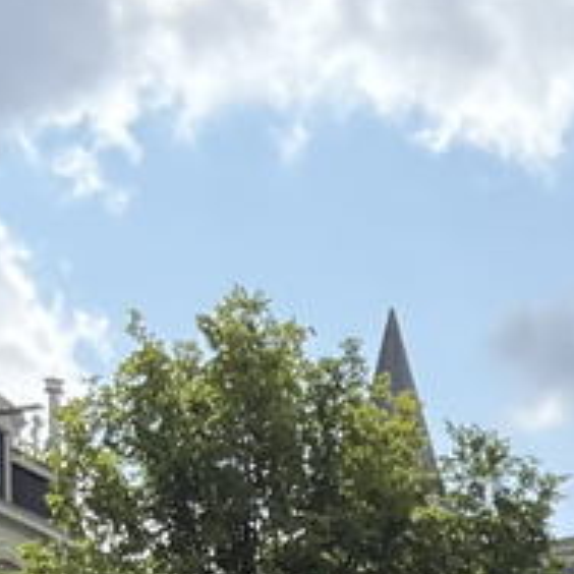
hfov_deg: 14.6
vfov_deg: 13.6
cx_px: 879
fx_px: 2082
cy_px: 1105
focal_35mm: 111
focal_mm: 2.69
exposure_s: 1/730
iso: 40
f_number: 1.9
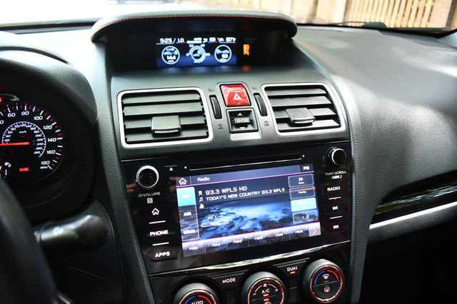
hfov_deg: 67.4
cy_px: 152
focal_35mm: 27
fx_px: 343
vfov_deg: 47.9
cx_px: 228
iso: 1400
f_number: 3.5
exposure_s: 1/125
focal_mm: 18
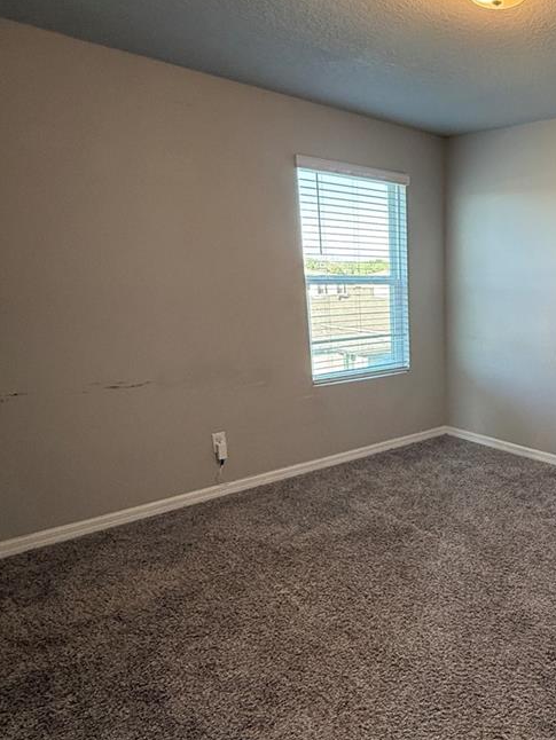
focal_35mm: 26
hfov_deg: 47.8
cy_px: 424
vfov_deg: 66.9
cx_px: 498
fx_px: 556
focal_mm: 2.22
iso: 320
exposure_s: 1/120
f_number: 2.2
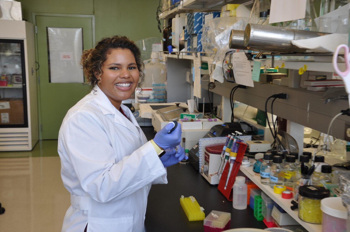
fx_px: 437
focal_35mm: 45
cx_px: 175
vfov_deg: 29.8
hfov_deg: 43.7
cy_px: 116
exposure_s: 1/40
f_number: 6.3
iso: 200
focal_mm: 30
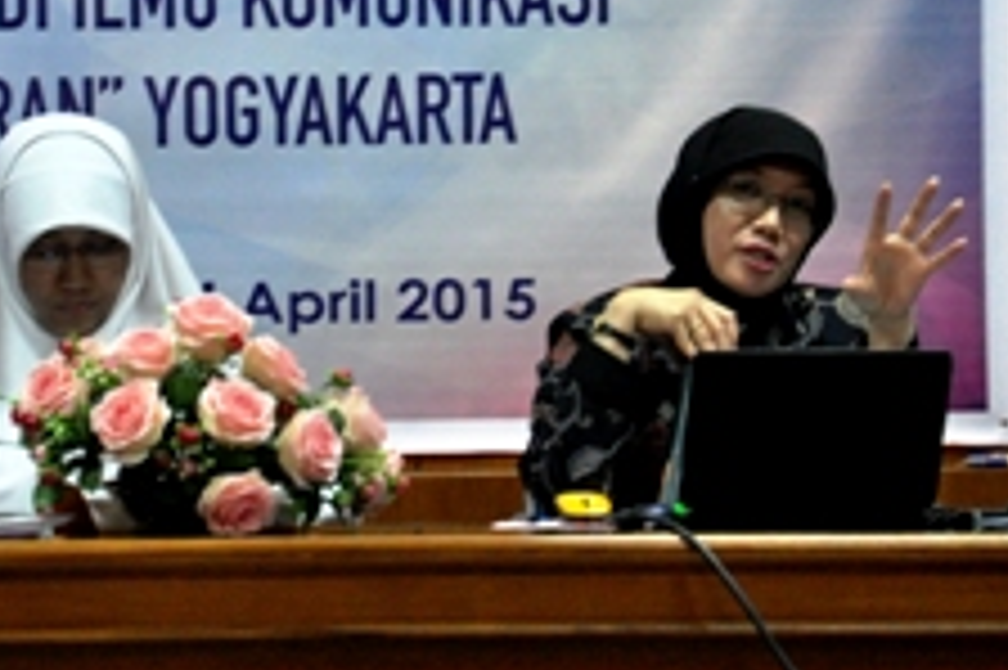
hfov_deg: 6.5
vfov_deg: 4.4
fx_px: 8813
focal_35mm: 315
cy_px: 175
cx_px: 306
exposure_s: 1/50
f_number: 5.6
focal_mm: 105
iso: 1600
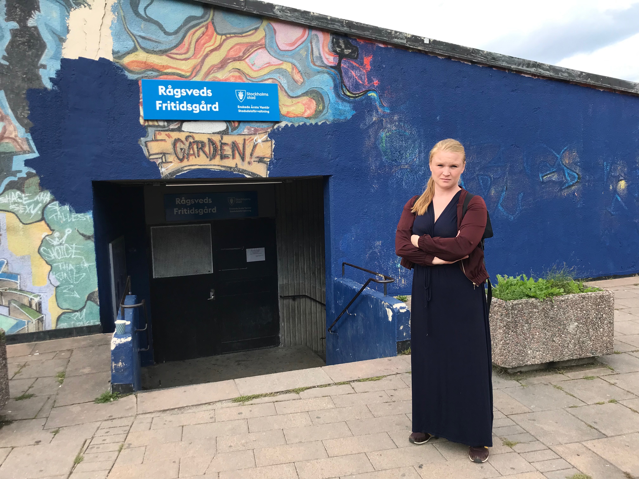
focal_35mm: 28
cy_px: 240
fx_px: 517
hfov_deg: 63.4
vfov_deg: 49.7
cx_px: 320
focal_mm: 3.99
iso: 20
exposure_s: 1/818
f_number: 1.8
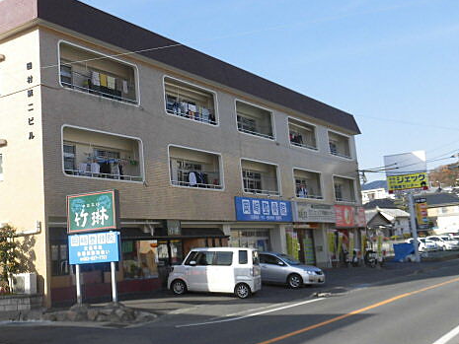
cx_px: 158
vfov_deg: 32.8
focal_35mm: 44
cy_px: 149
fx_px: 584
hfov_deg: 42.4
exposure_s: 1/640
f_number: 3.5
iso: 100
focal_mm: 5.81
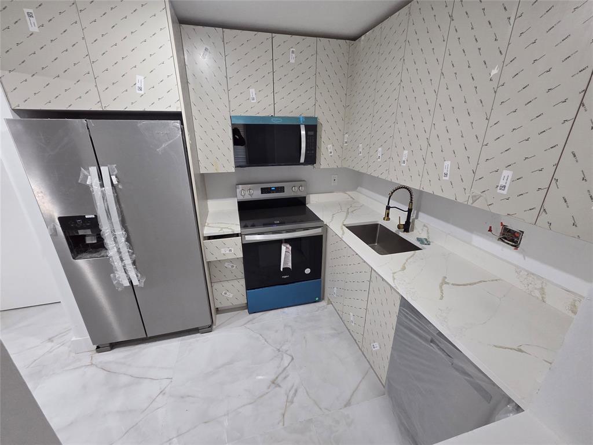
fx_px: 223
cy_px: 222
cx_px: 296
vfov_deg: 89.9
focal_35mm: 13
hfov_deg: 106.2
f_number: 2.2
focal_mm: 2.2
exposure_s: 1/60
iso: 500
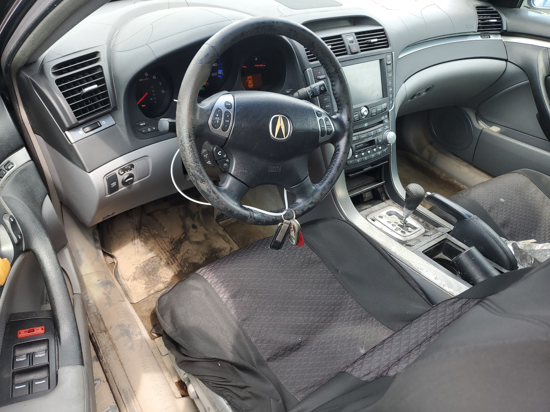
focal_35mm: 26
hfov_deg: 67.3
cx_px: 275
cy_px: 206
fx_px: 413
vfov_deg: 53.1
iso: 50
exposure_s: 1/161
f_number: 1.5
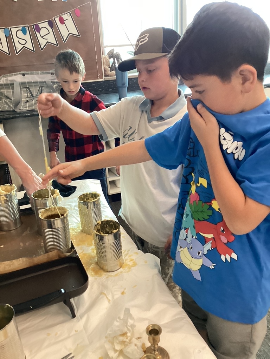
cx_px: 135
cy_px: 180
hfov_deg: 45.4
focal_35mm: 31
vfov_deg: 58.4
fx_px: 322
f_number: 2.4
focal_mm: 3.3
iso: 250
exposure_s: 1/60
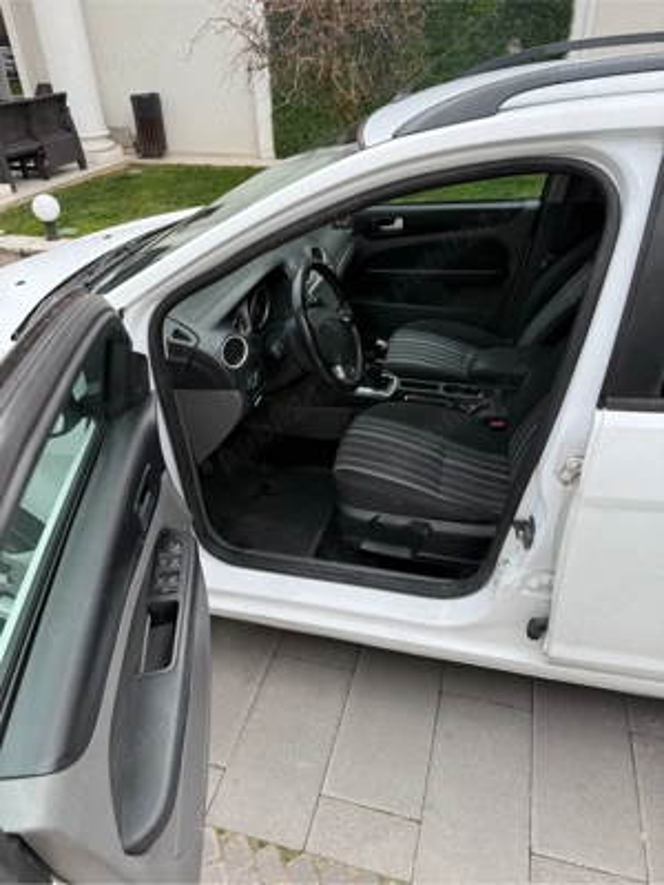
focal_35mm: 24
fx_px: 614
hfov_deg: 56.8
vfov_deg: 71.6
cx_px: 332
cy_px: 442
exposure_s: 1/121
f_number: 1.78
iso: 125
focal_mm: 6.76
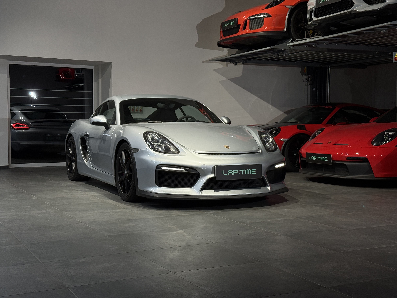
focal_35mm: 49
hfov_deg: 38.9
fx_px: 562
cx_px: 199
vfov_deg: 29.7
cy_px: 149
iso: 64
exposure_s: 1/98
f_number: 1.78
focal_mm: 6.76
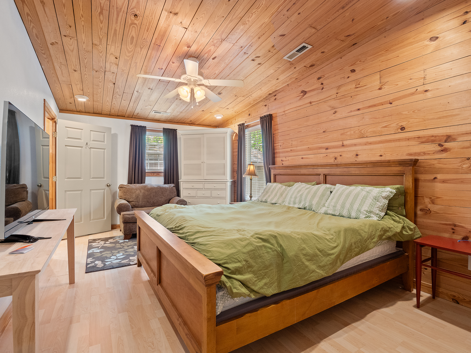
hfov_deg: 94.5
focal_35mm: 16
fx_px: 218
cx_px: 236
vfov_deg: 78.1
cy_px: 176
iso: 400
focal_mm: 8
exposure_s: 1/4
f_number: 5.6
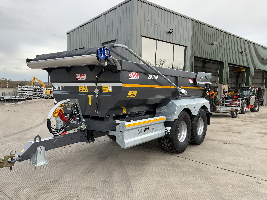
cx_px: 134
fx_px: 224
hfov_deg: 61.7
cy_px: 100
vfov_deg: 48.2
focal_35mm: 29
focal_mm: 3
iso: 16
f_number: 1.8
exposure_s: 1/245
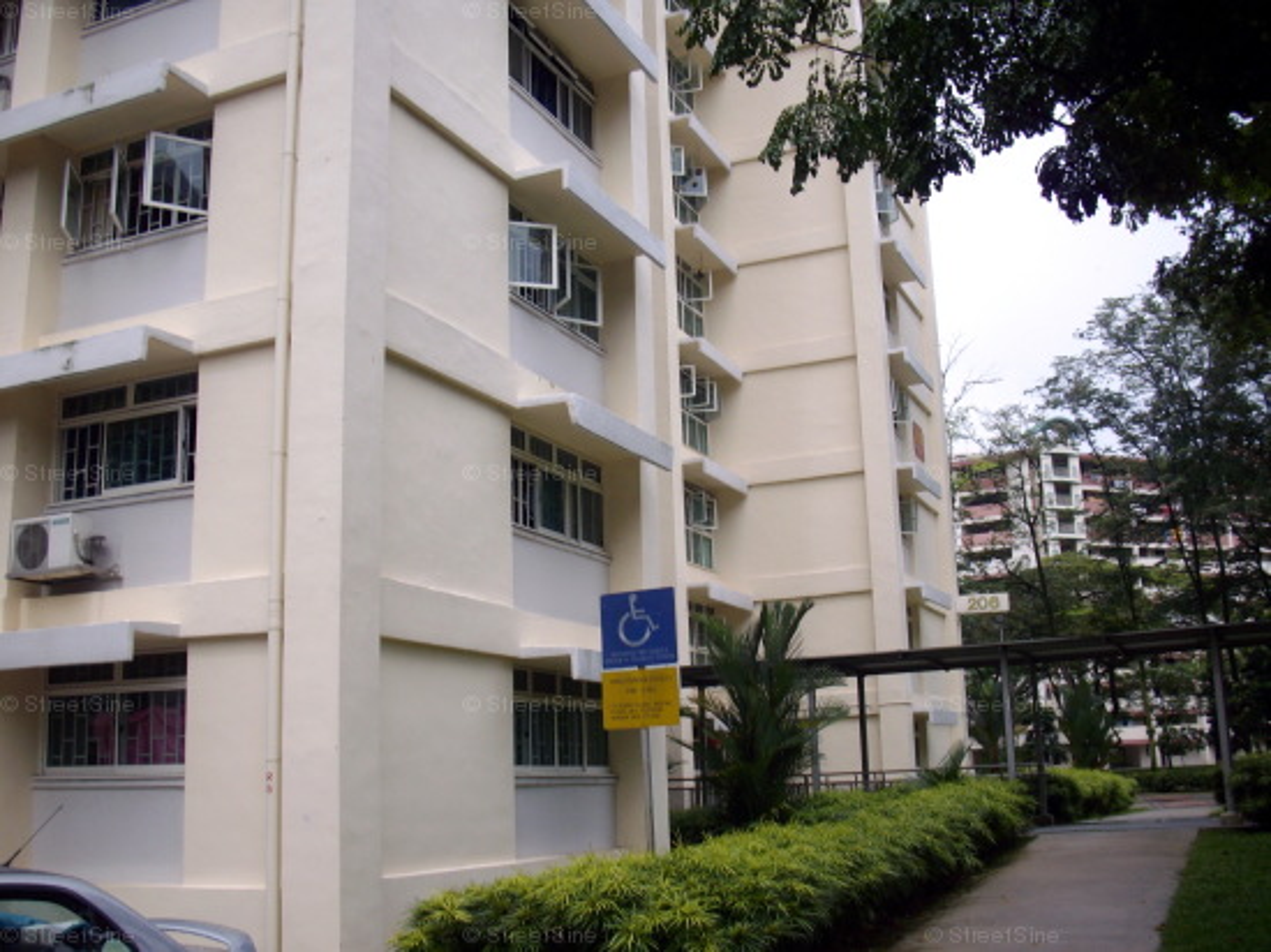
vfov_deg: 38.6
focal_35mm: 37
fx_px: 1358
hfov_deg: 50.2
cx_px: 636
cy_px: 476
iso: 80
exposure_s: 1/200
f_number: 5.6
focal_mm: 6.2
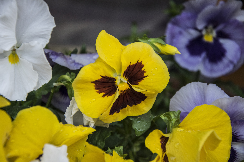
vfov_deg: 13.0
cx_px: 122
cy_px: 81
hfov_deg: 19.5
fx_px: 712
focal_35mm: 105
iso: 1000
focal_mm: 70
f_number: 5.3
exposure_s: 1/40
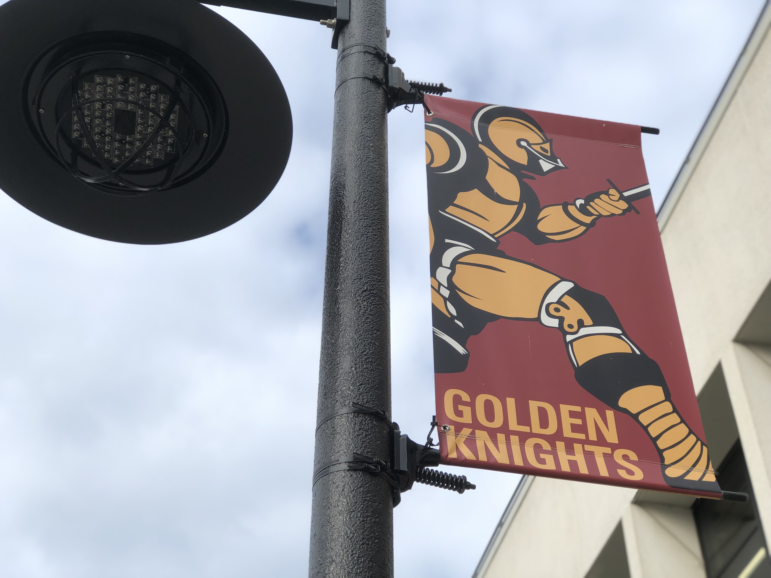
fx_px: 1270
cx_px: 386
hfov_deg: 33.8
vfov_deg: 25.7
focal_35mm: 57
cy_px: 289
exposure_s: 1/296
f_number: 2.8
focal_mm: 6.6
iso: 20
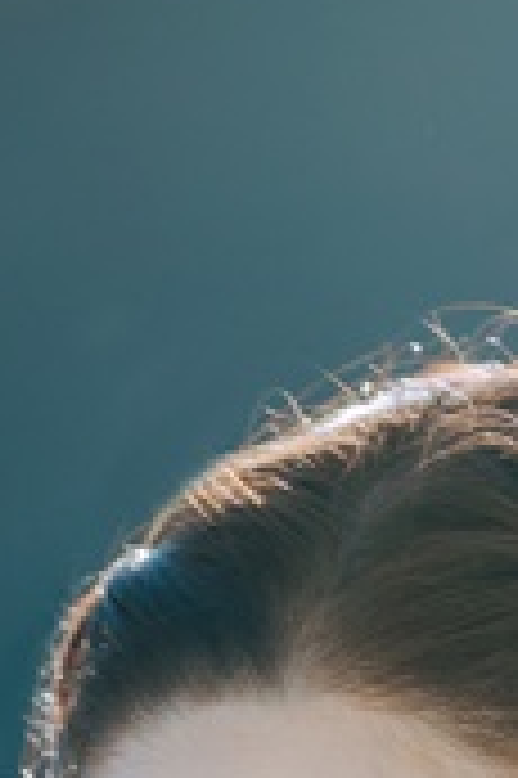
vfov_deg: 3.4
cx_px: 504
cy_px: 1812
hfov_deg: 2.3
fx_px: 13083
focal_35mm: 605
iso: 200
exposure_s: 1/1250
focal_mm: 116
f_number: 4
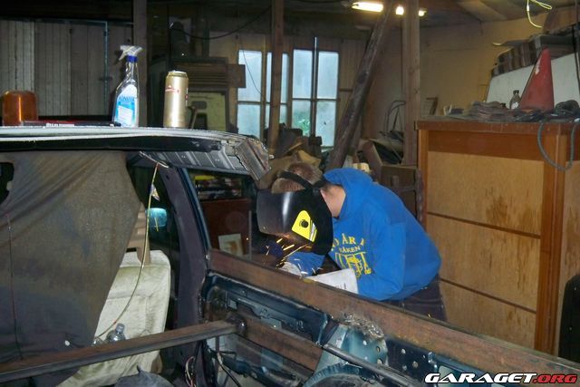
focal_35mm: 37
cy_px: 194
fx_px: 596
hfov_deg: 51.9
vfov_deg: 36.0
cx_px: 290
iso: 320
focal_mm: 7.9
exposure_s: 1/30
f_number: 3.1
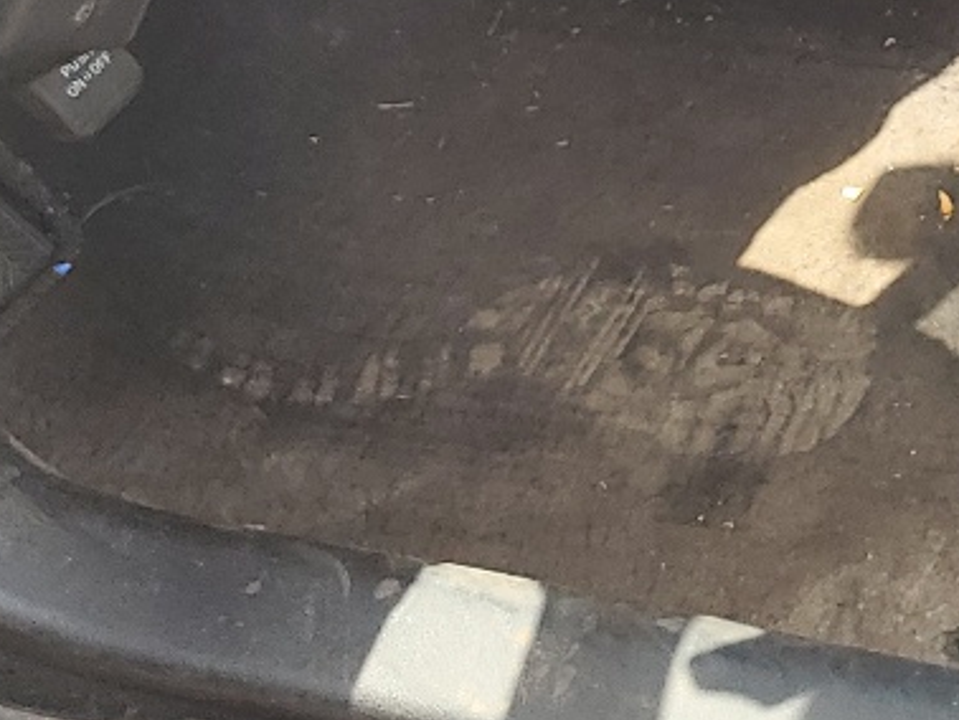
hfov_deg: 15.7
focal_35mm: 110
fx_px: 3049
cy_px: -535
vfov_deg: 12.4
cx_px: 1626
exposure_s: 1/278
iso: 50
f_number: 1.5
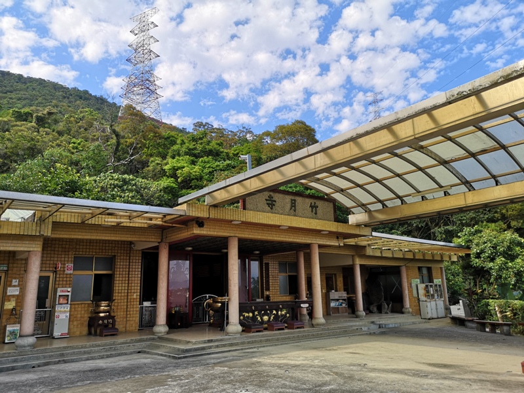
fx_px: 409
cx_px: 262
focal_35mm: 27
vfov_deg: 51.4
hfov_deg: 65.3
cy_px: 196
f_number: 1.8
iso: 50
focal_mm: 3.95
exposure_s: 1/1515
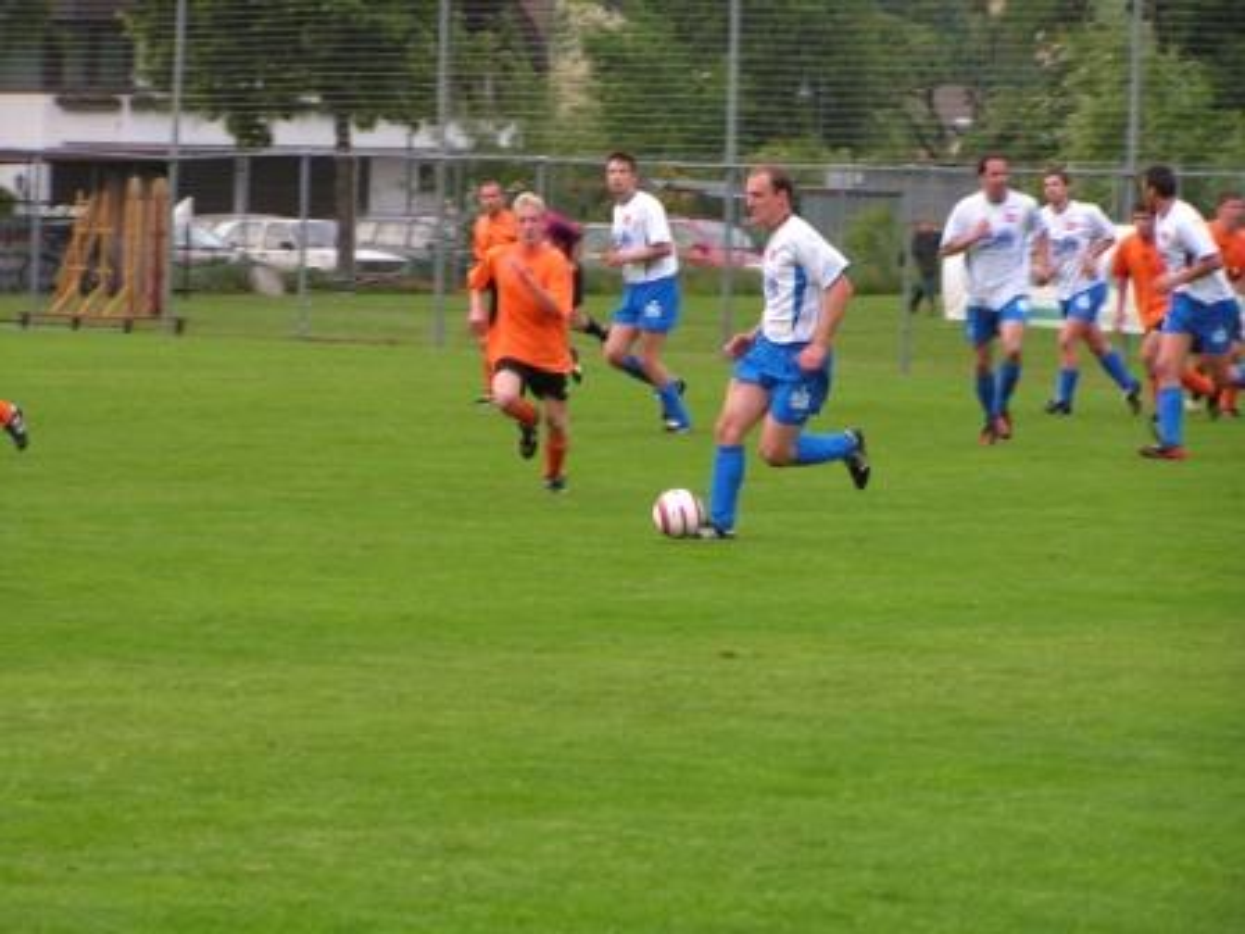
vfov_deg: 8.3
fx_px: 6402
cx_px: 622
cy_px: 467
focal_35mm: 178
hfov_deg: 11.1
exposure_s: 1/200
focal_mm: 29.6
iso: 80
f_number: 3.2
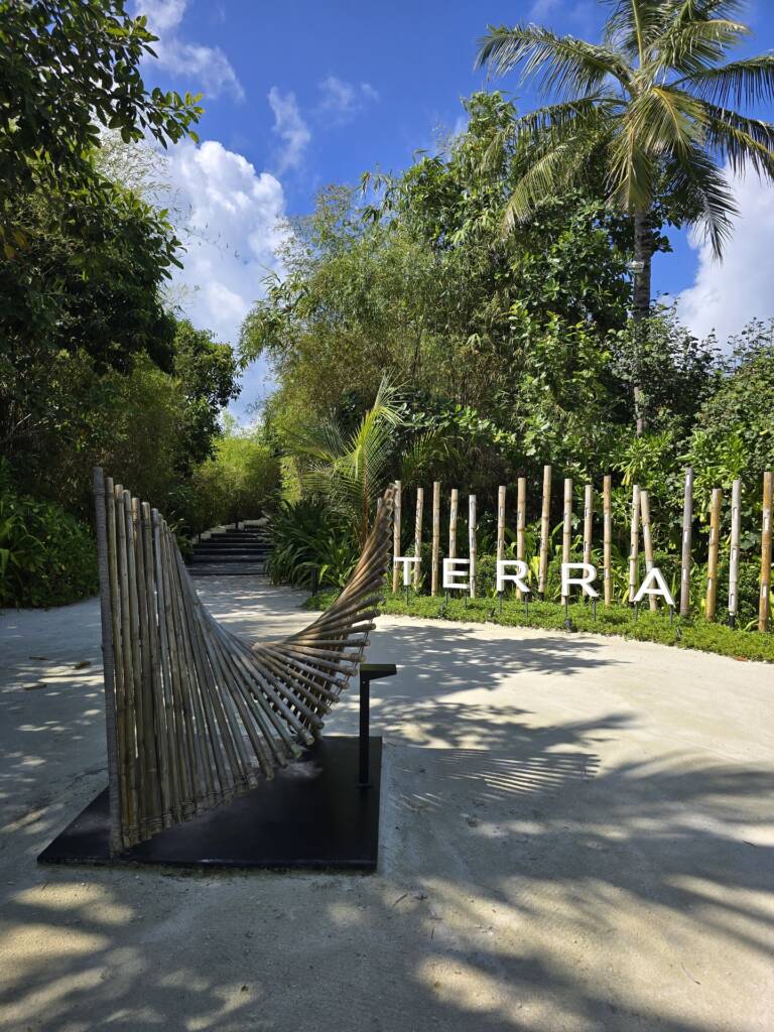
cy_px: 516
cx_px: 387
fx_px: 686
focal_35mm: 23
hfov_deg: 58.9
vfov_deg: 73.9
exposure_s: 1/679
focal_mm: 6.3
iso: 12
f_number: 1.7
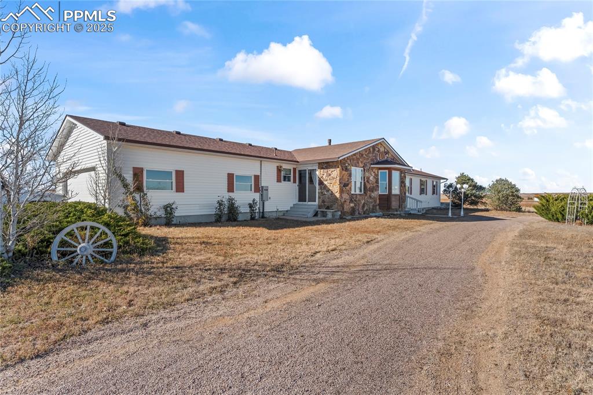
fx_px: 305
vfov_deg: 65.9
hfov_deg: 88.5
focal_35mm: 18
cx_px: 296
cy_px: 198
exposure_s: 1/100
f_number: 10
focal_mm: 18.5
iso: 500
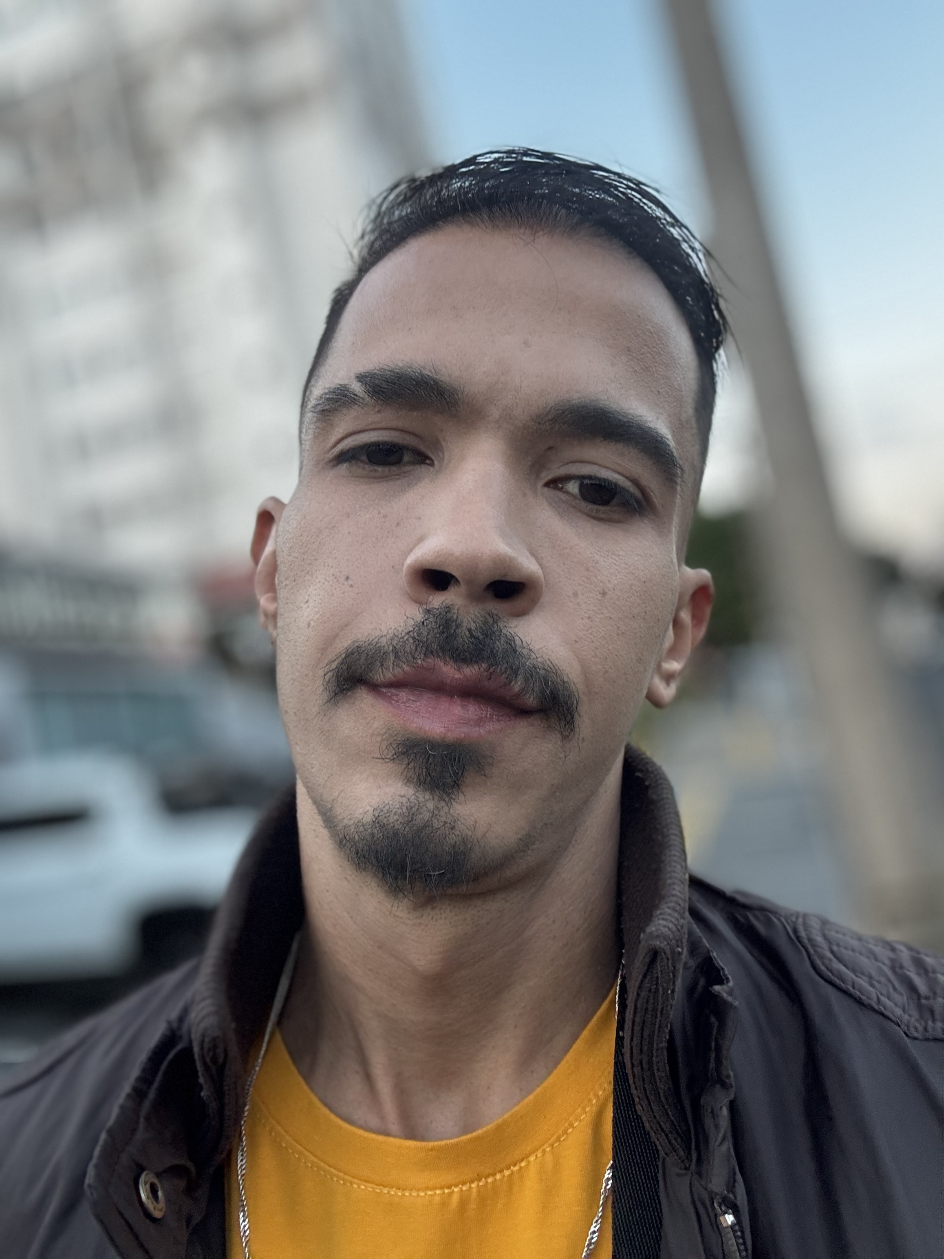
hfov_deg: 46.8
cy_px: 630
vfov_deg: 60.0
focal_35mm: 30
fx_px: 1091
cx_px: 472
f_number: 1.9
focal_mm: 2.69
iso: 100
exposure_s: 1/60
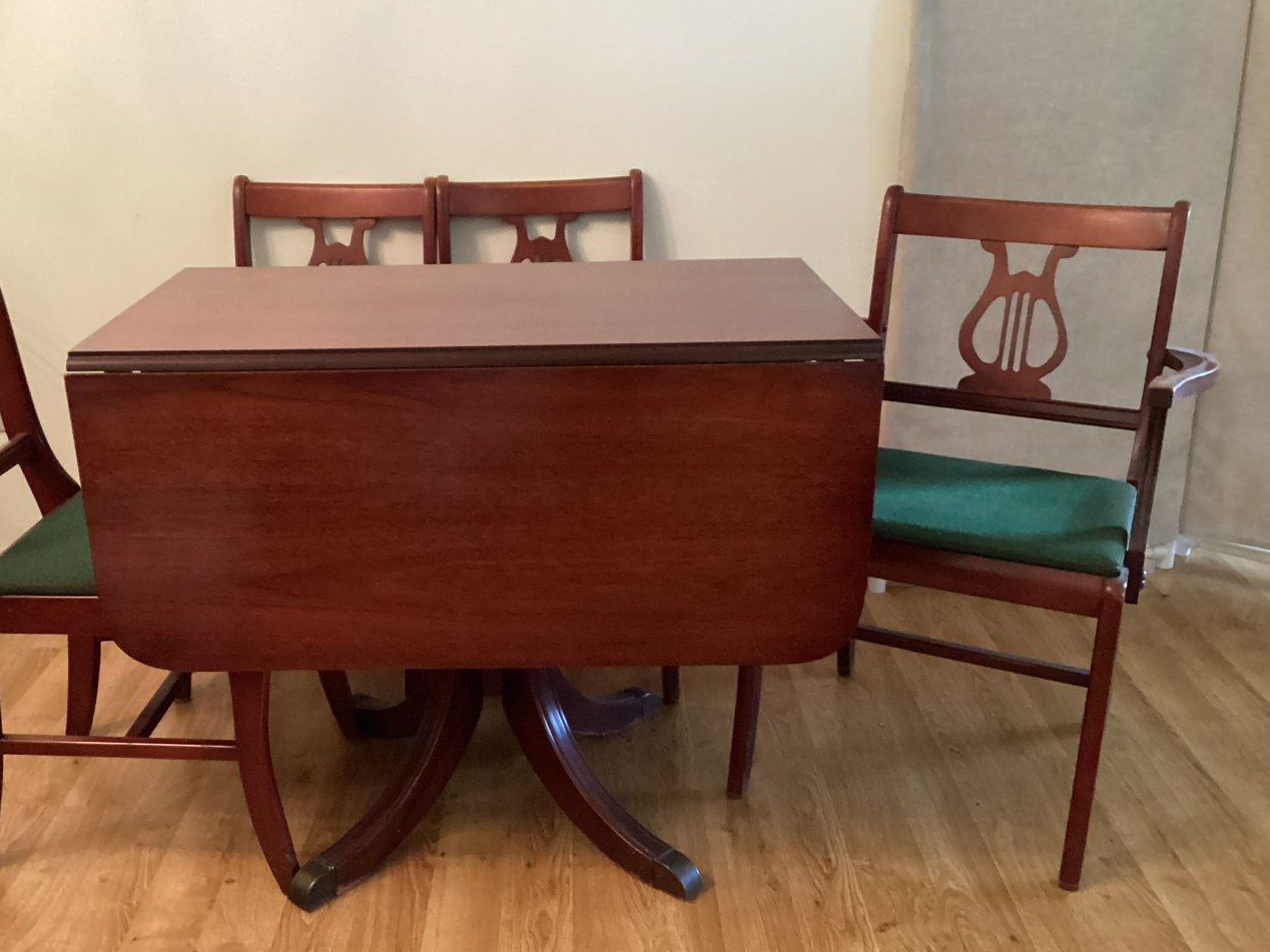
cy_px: 513
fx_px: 1357
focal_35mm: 37
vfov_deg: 38.6
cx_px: 519
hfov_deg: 49.9
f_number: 2.4
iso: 640
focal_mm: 3.3
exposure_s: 1/24
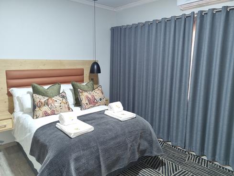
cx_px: 117
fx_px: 176
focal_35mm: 26
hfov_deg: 67.3
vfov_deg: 53.1
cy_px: 88
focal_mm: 5.4
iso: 107
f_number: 1.8
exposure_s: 1/17
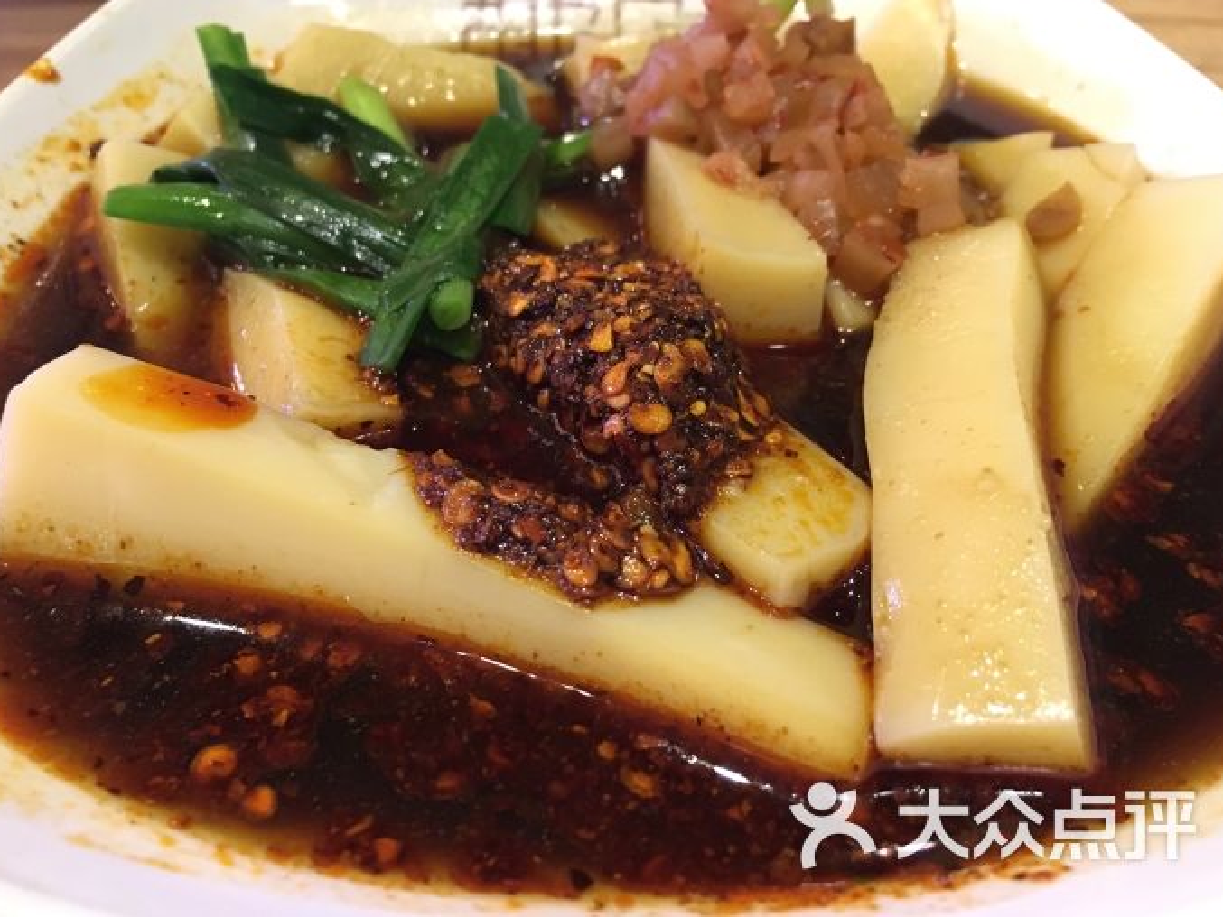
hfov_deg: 60.0
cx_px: 611
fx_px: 1060
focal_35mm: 30
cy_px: 445
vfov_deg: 46.8
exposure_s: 1/17
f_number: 2.2
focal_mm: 4.15
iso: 200
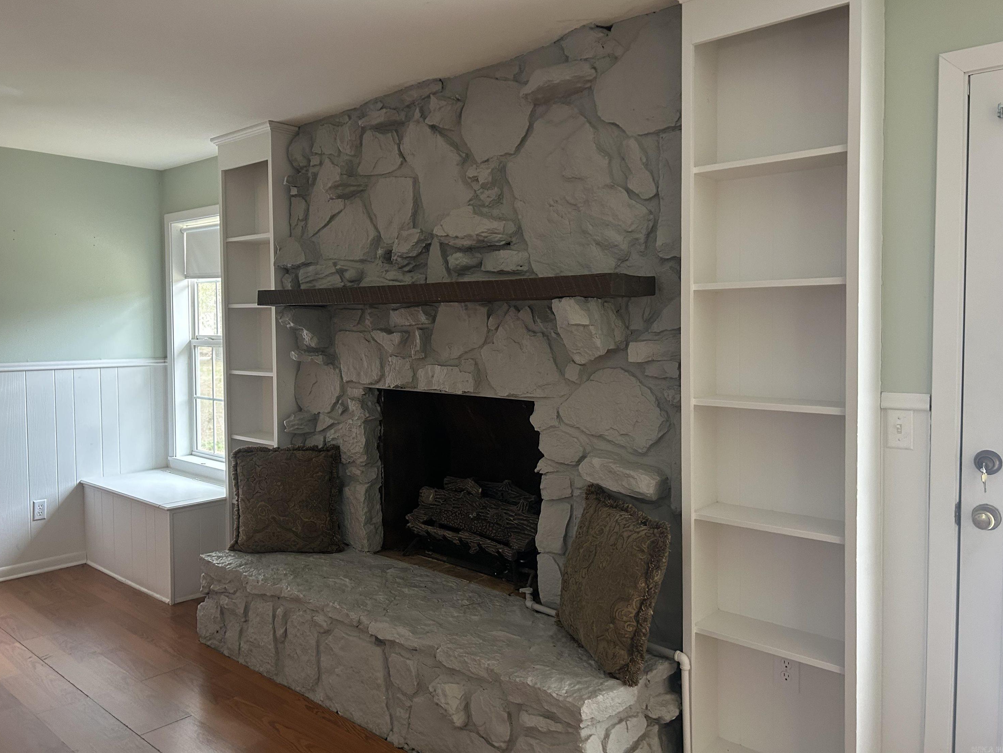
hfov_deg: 65.3
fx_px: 782
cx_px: 484
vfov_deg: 51.3
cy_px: 362
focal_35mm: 27
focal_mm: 5.7
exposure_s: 1/60
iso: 250
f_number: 1.5
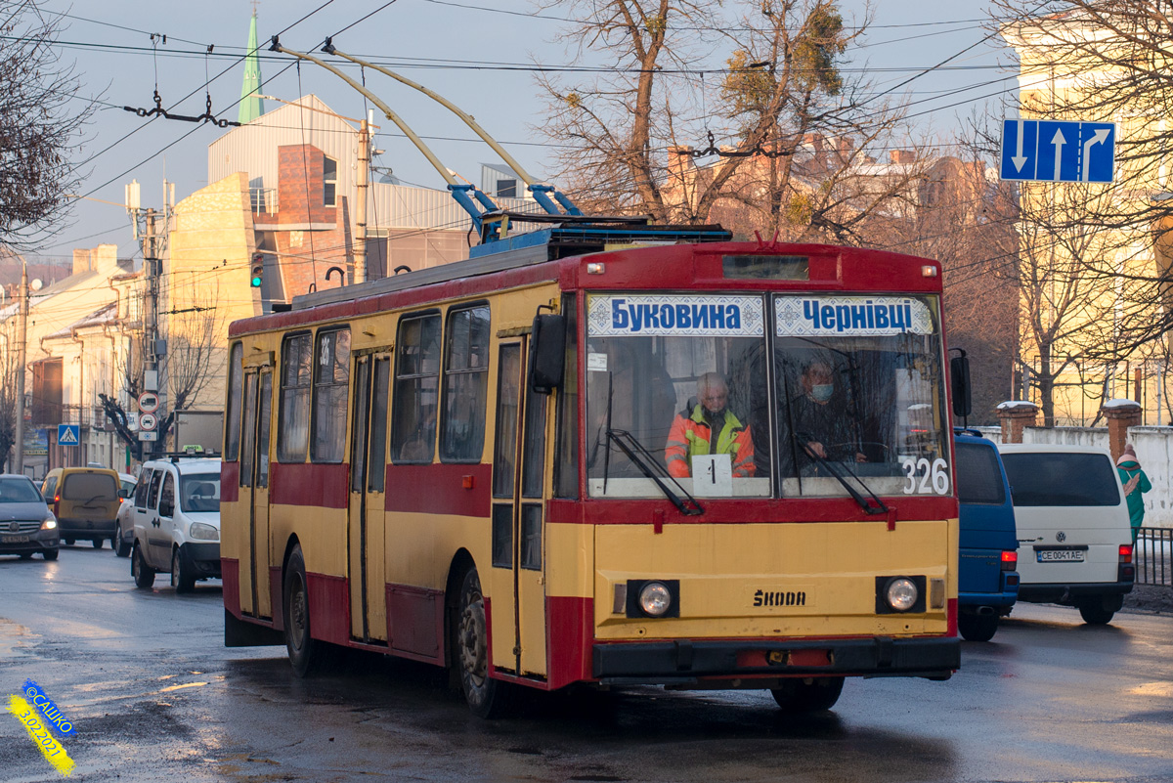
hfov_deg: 39.6
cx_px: 586
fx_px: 1630
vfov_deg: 27.0
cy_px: 392
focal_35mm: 50
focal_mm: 50
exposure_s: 1/320
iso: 200
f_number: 4
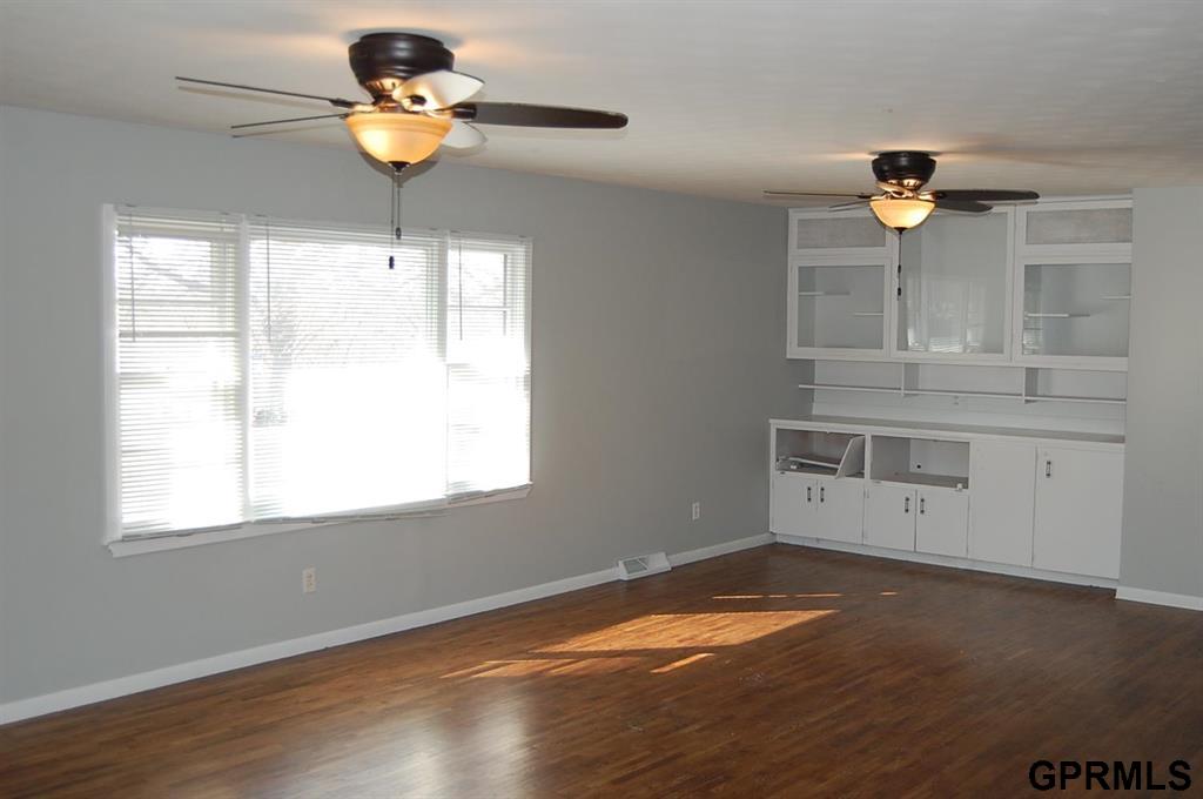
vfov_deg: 34.1
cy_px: 400
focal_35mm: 39
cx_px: 602
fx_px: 1302
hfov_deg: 49.6
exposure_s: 1/200
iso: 400
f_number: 4
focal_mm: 26
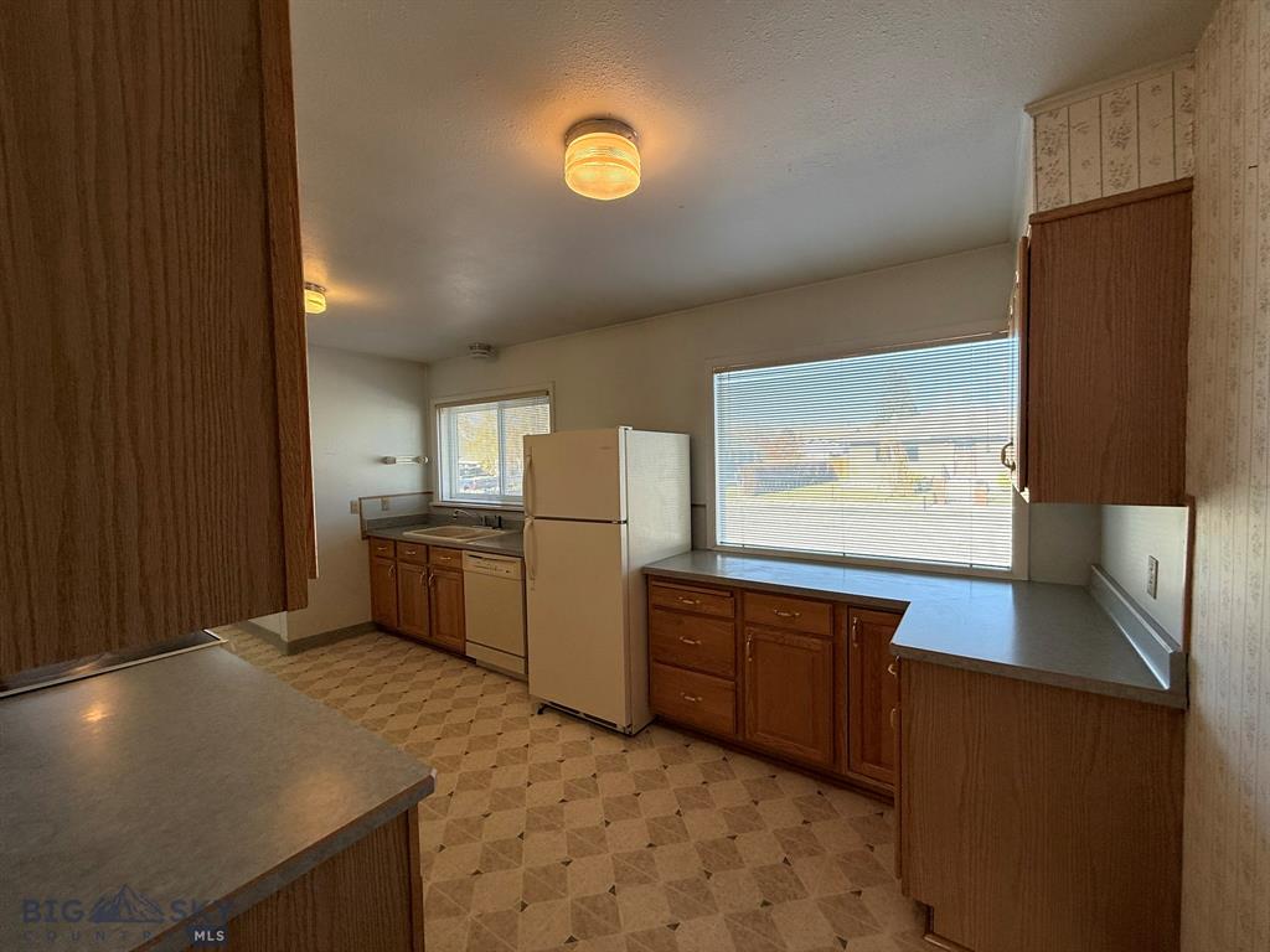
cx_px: 635
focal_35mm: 14
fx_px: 514
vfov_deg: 85.7
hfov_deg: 102.1
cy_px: 476
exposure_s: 1/160
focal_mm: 2.22
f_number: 2.2
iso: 64
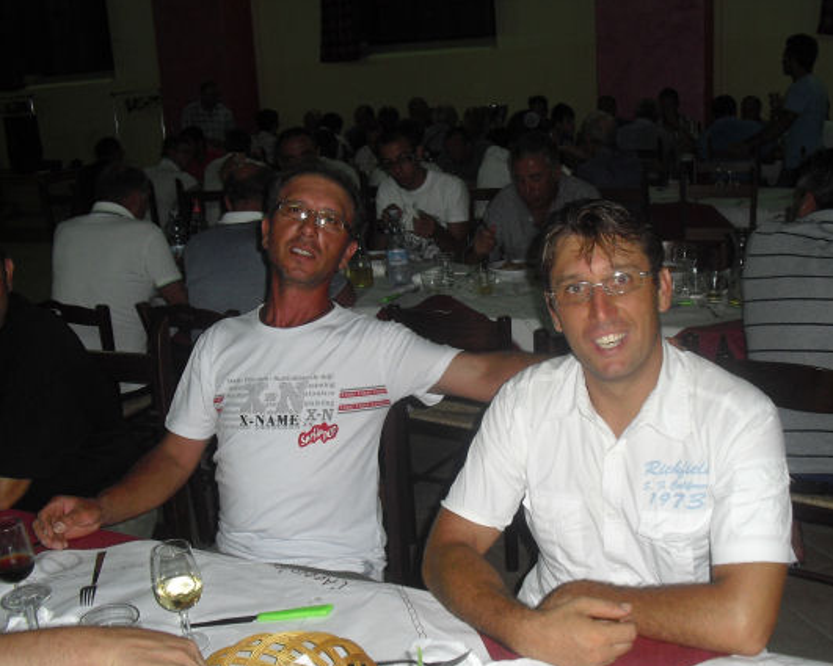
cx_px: 425
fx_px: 962
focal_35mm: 39
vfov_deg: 38.2
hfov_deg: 46.8
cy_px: 342
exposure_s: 1/60
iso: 200
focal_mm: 6.3
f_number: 3.1
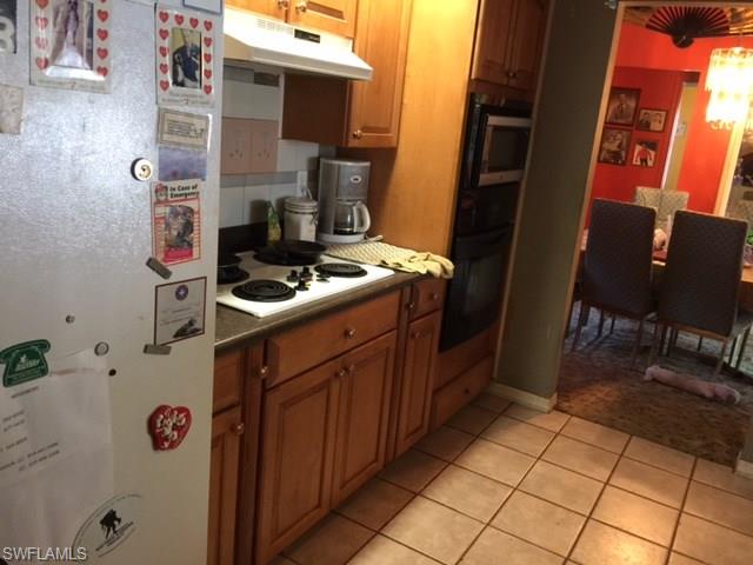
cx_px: 376
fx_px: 631
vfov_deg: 48.2
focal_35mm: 29
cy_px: 282
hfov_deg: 61.7
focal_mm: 4.15
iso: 100
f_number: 2.2
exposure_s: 1/15
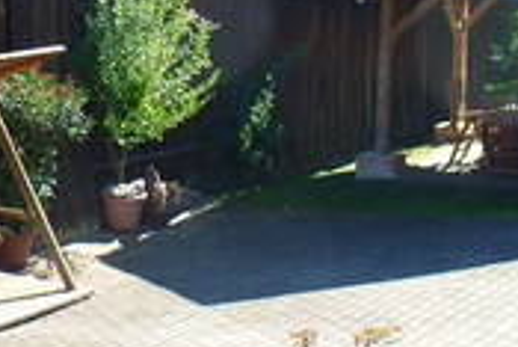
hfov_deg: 22.9
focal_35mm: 88
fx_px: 1267
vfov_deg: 15.5
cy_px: 74
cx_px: 142
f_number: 2.8
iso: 64
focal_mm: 6.1
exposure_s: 1/200
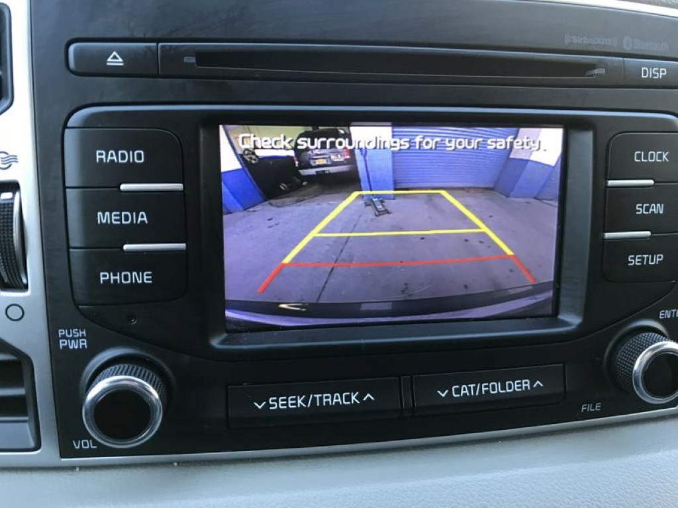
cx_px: 339
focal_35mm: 28
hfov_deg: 63.4
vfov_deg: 49.7
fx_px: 548
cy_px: 254
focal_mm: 3.99
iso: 32
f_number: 1.8
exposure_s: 1/33
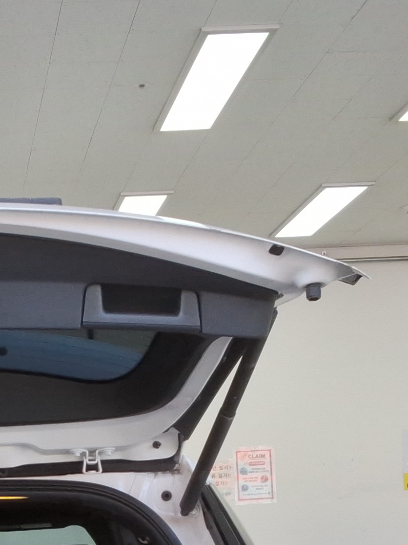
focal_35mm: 82
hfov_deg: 17.5
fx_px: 1289
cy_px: 542
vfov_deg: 22.9
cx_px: -10
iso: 32
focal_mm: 2.91
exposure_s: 1/270
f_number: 1.9
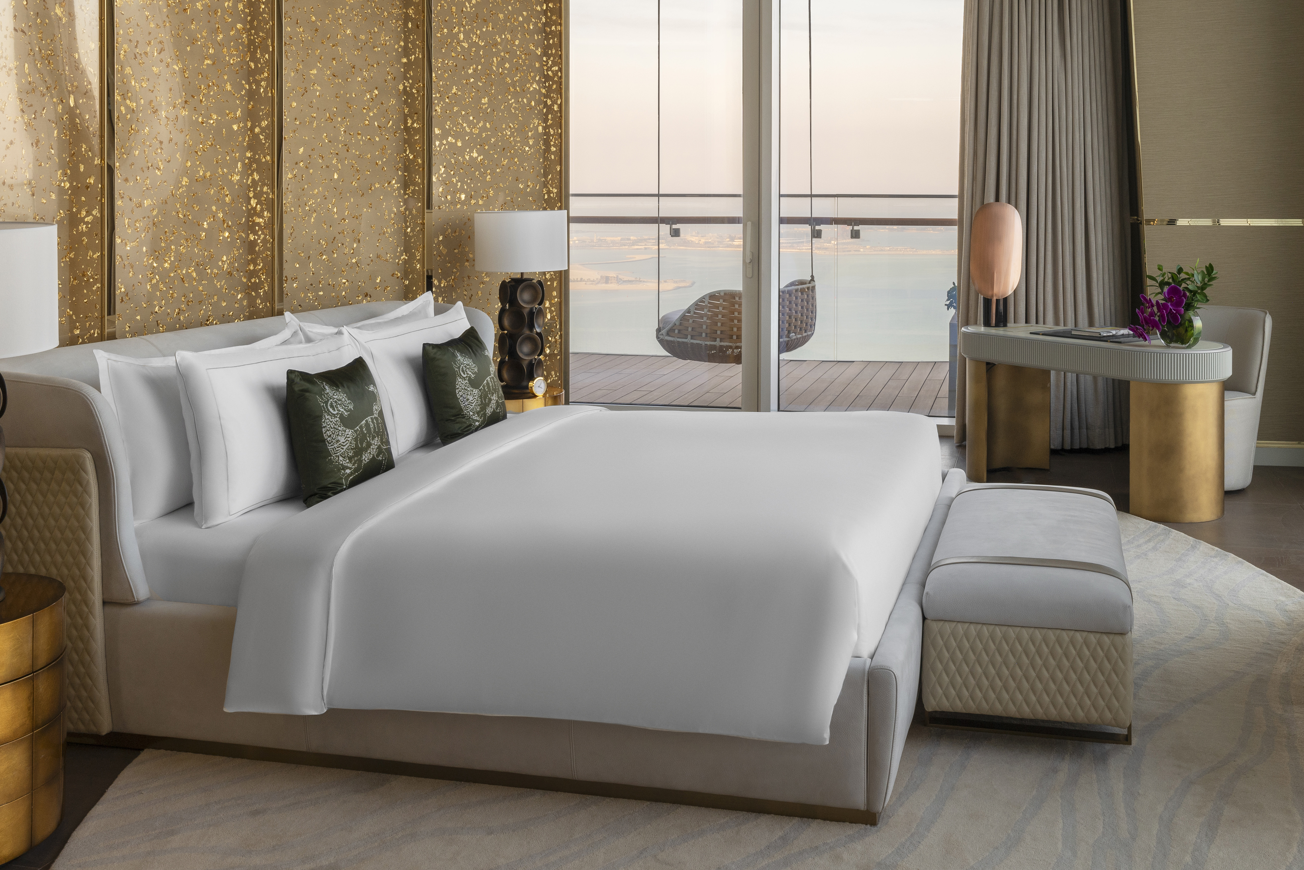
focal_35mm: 36
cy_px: 208
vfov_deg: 36.0
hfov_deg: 52.9
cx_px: 764
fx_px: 1304
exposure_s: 1/5
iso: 200
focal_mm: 22
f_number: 11
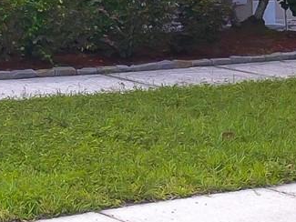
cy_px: -85
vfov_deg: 11.2
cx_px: -114
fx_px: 1095
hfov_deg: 14.6
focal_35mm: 128
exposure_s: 1/240
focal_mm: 4.73
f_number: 2.2
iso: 100
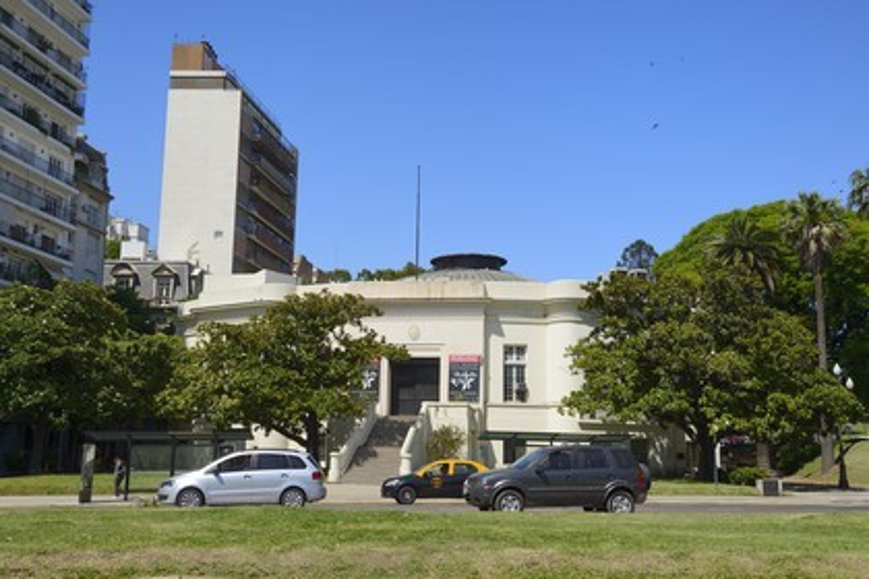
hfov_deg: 48.5
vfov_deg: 33.4
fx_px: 965
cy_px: 290
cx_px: 434
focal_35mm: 40
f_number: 10
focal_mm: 40
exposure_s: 1/1000
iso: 400
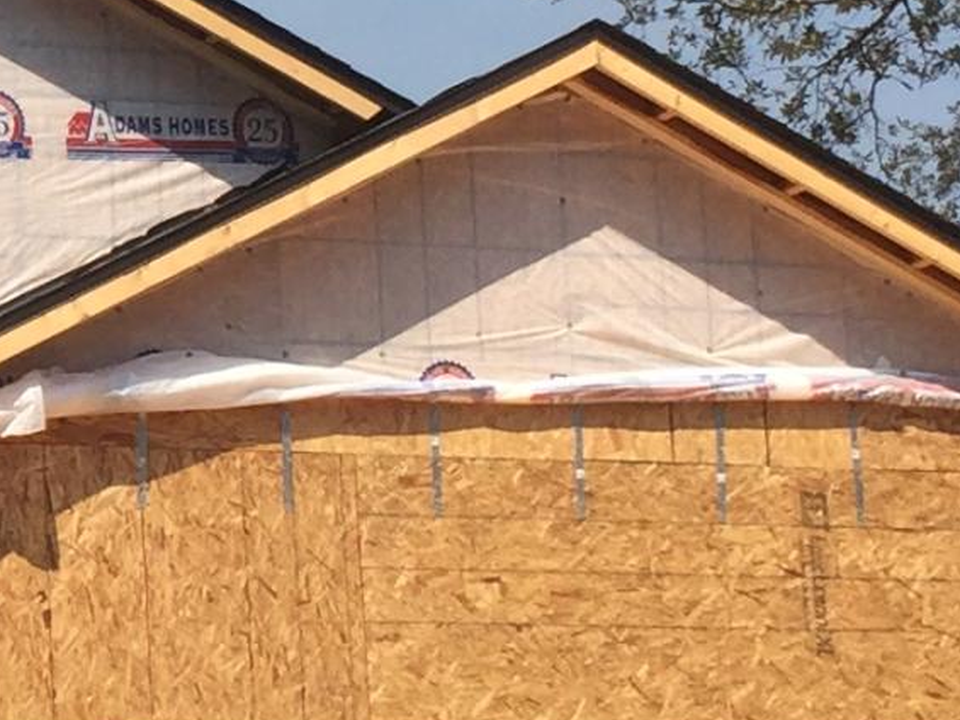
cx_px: -238
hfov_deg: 12.5
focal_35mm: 154
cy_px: 258
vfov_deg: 9.6
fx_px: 4272
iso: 32
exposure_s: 1/2326
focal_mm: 4.15
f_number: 2.2
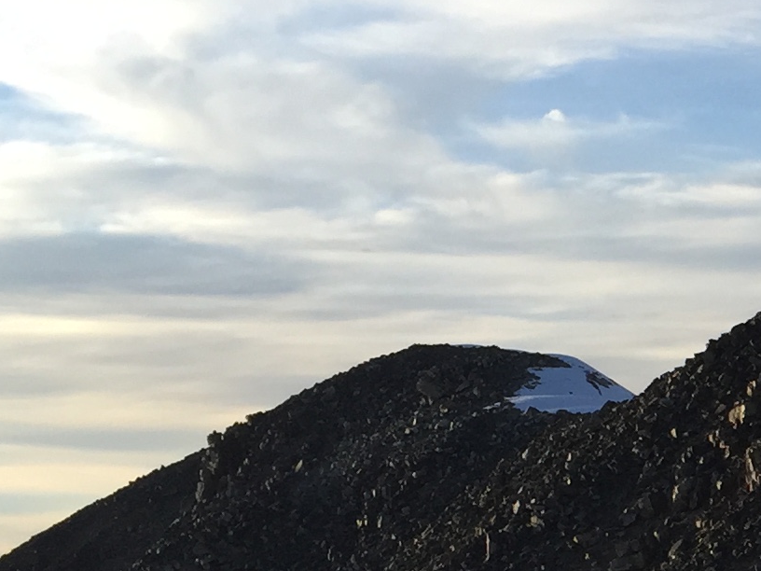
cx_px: 1242
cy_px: 668
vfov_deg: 12.5
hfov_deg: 15.3
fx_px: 2550
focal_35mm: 116
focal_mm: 4.15
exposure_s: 1/879
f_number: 2.2
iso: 32
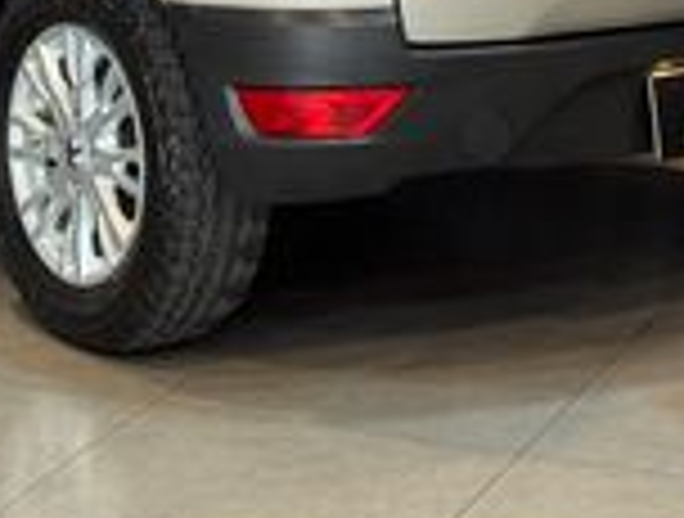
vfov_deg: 9.8
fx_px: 2934
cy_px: -207
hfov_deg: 13.3
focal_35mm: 148
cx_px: 270
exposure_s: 1/40
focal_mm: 6.76
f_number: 1.78
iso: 200
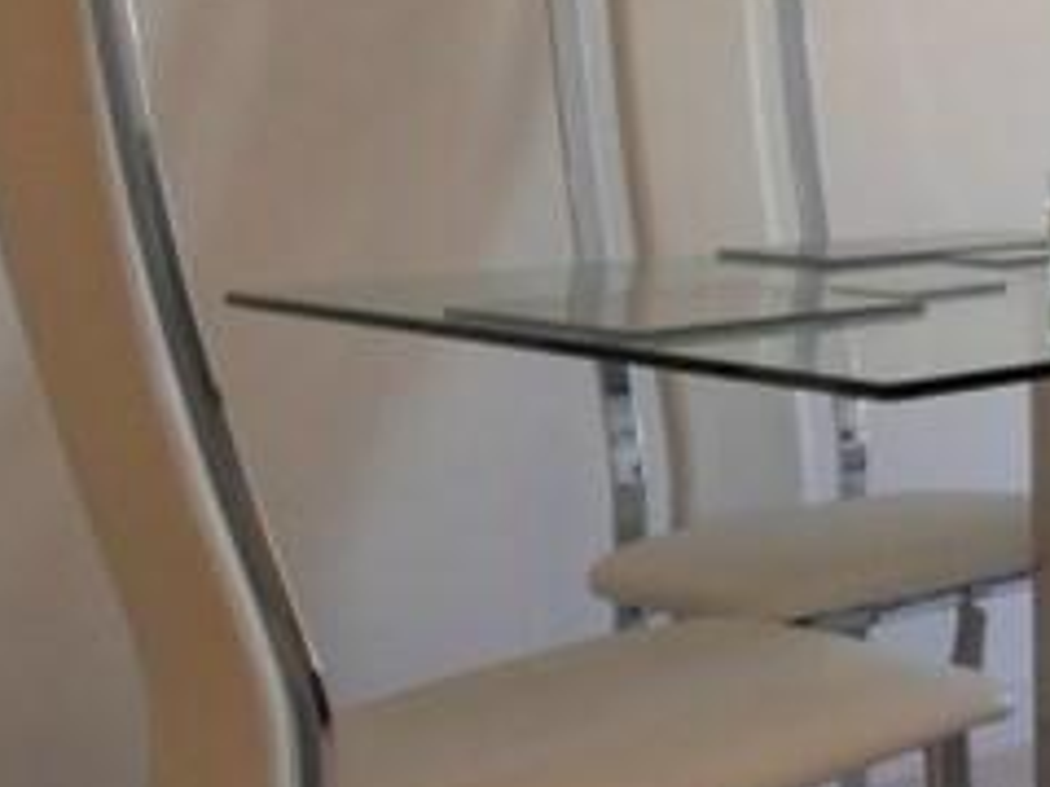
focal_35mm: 60
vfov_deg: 23.9
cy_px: 117
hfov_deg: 18.4
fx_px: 1819
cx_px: 2166
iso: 500
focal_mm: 7
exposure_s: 1/60
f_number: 4
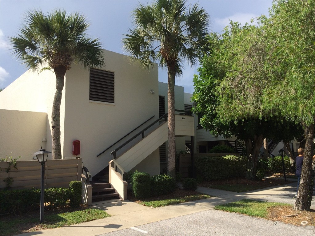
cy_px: 118
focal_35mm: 29
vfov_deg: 48.2
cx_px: 158
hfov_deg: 61.7
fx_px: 264
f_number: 2.2
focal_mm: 4.15
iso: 32
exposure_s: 1/1786
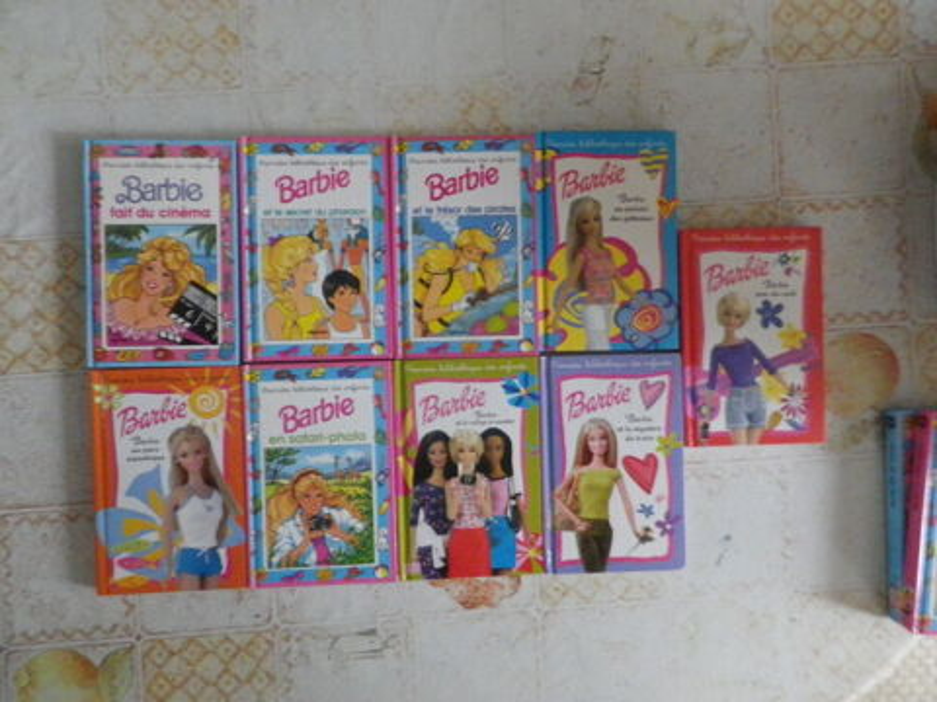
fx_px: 677
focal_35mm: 25
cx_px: 468
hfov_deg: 69.4
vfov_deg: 54.9
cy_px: 351
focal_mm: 4.5
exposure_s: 1/8
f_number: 3.5
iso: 800
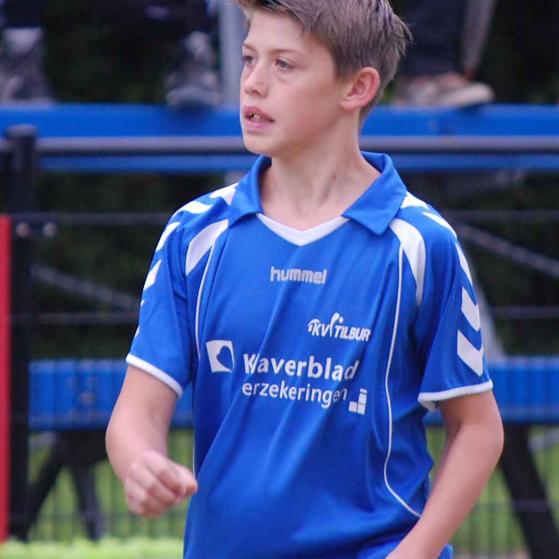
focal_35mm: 384
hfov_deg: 4.6
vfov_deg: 4.6
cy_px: 235
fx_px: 7016
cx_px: 280
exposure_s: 1/500
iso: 500
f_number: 5.6
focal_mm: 200
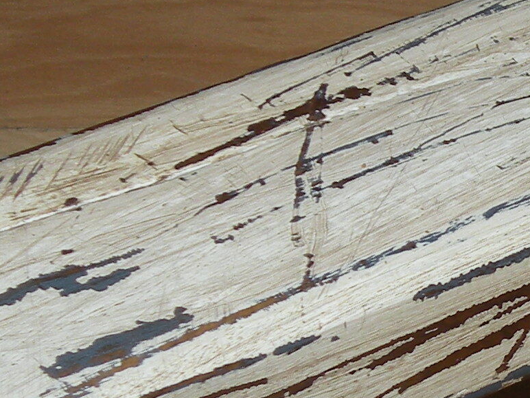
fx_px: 2388
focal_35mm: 156
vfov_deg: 9.5
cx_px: 801
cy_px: 96
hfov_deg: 12.1
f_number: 3.2
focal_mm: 5.8
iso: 64
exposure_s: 1/60
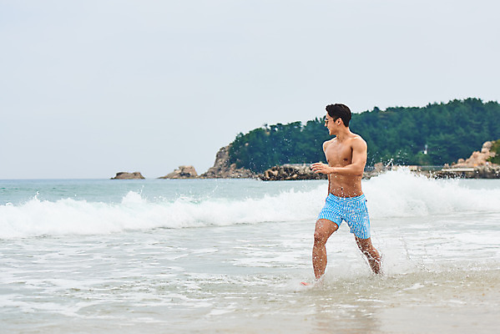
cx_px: 250
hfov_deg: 28.8
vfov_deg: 19.5
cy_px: 167
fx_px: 973
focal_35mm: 70
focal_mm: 70
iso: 100
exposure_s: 1/3200
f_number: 2.8
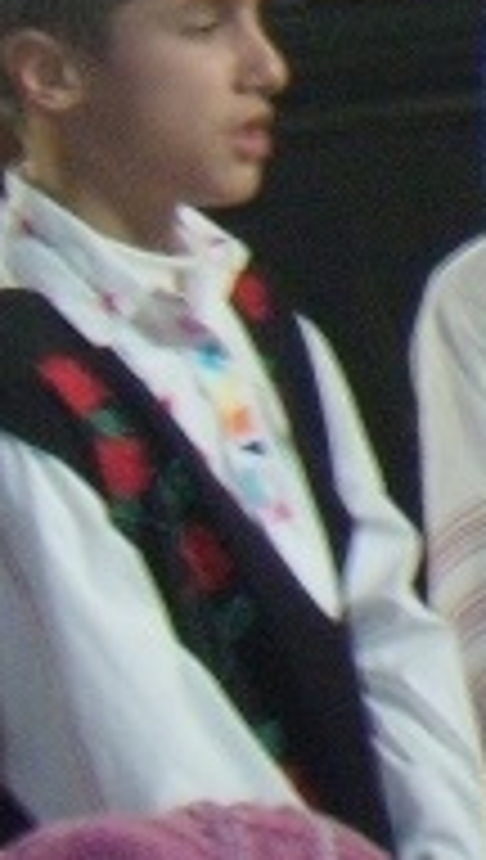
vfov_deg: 8.7
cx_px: 2228
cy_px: -59
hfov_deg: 4.4
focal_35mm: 246
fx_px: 5614
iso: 250
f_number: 3.6
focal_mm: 6.4
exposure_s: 1/50
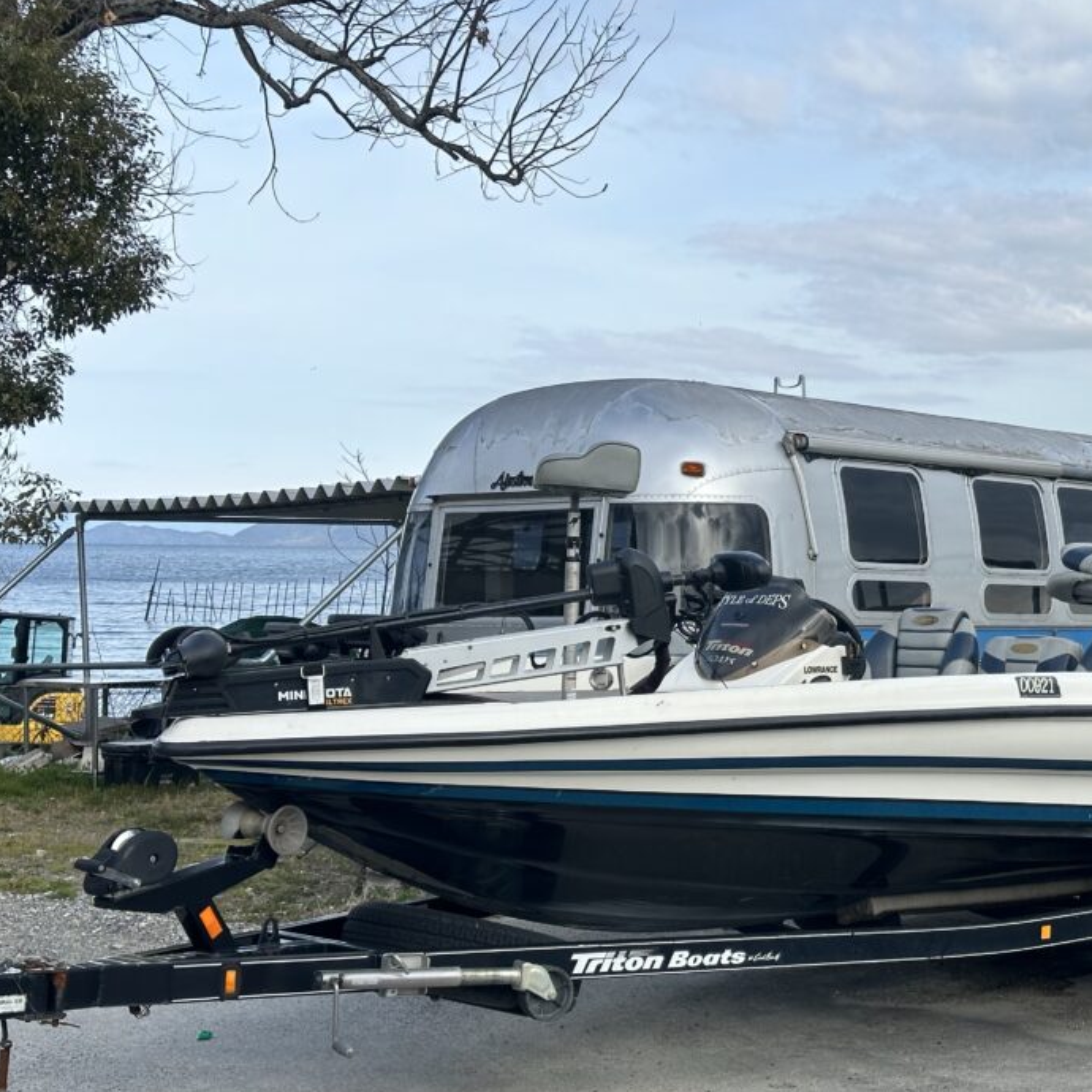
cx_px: 804
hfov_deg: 27.0
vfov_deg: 27.3
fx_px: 2248
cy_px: 567
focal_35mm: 63
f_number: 1.78
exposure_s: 1/1475
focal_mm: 6.86
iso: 64
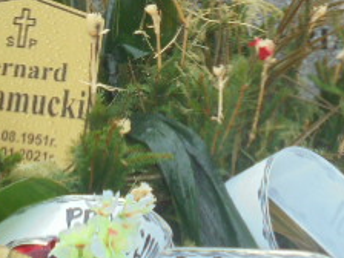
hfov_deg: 16.0
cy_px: -100
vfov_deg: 11.6
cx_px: 127
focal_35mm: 123
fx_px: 1222
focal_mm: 7.8
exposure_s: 1/50
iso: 100
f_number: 4.5
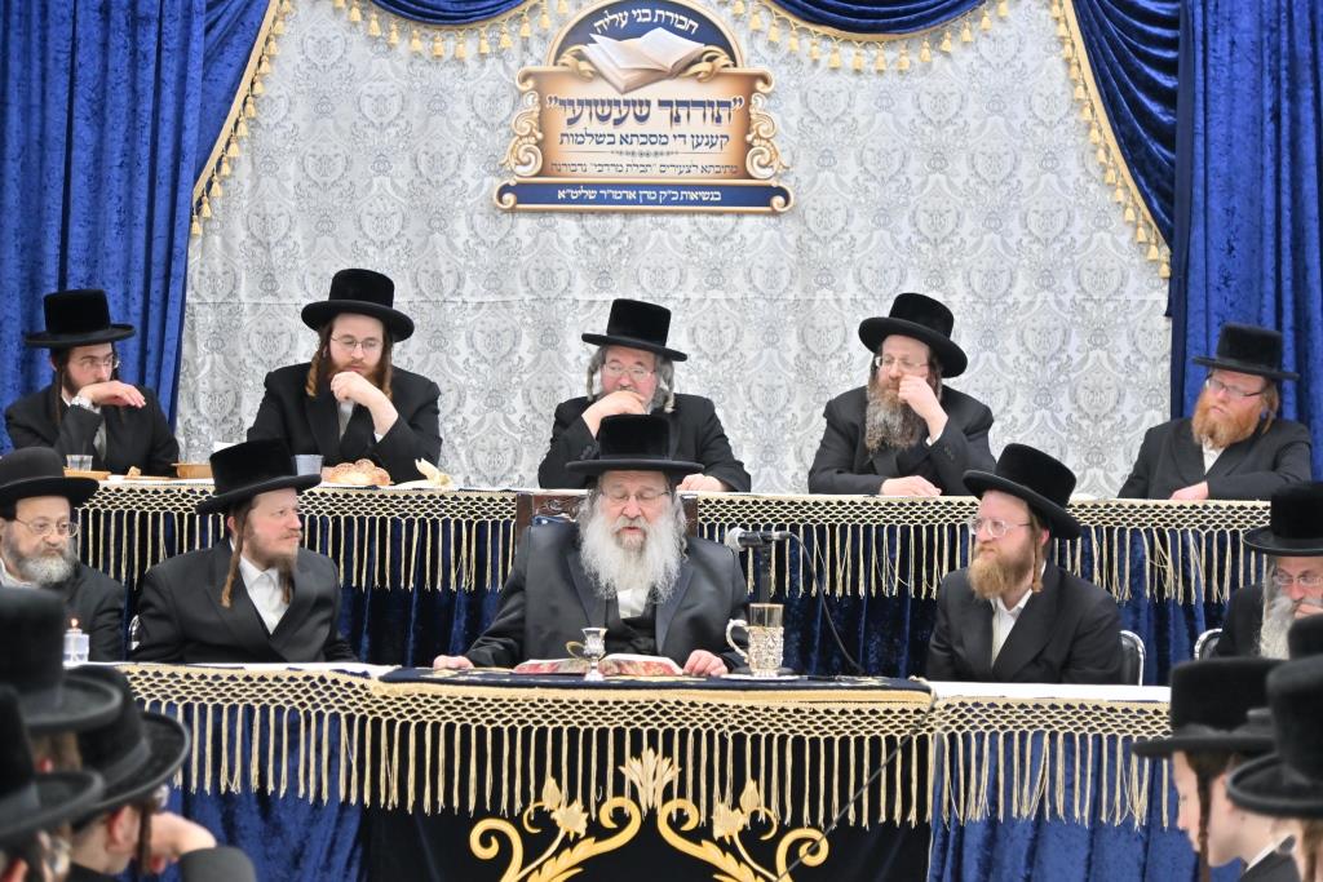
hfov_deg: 26.0
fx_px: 2867
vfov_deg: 17.5
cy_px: 441
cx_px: 662
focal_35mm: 78
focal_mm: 78
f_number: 4
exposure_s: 1/200
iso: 1000
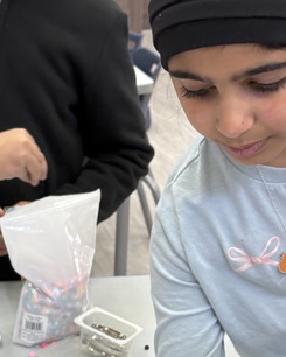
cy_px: 336
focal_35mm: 85
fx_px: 899
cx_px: -71
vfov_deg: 21.8
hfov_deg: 17.1
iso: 64
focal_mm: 5.96
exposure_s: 1/60
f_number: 1.6
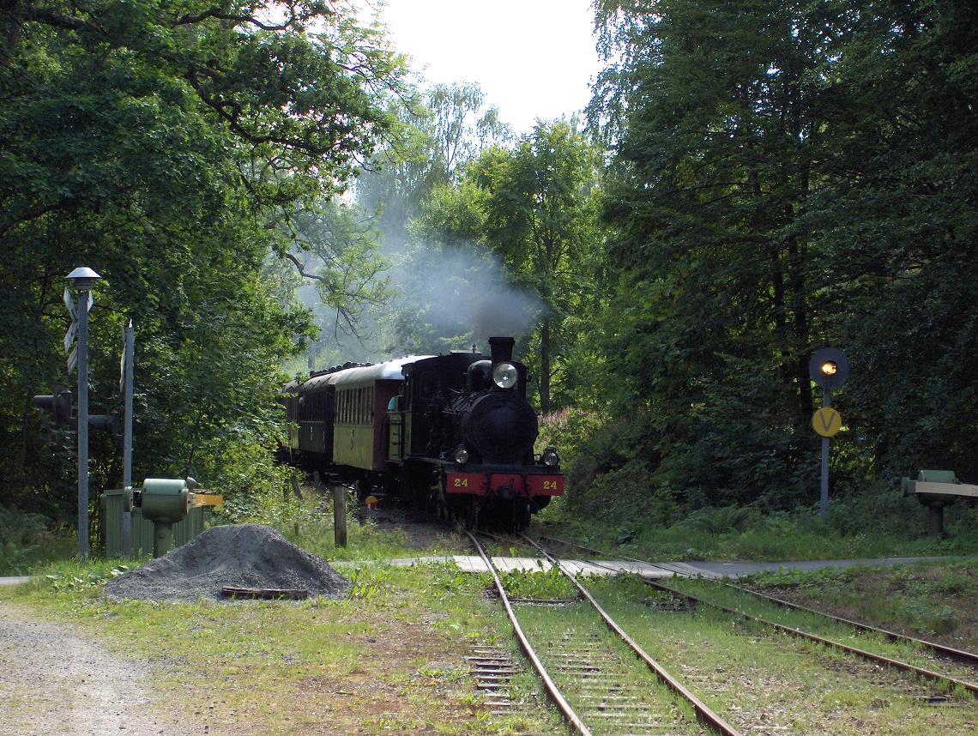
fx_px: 3310
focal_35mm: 117
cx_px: 489
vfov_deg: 12.7
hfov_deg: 16.8
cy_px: 368
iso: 171
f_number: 4.9
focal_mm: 24
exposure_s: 1/157
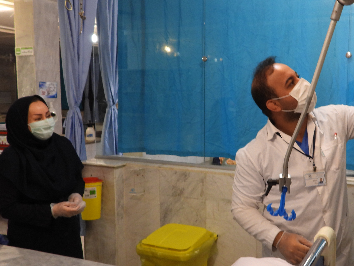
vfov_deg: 35.9
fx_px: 409
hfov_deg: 45.9
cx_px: 244
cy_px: 144
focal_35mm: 40
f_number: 2.8
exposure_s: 1/30
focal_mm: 4.3
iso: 160
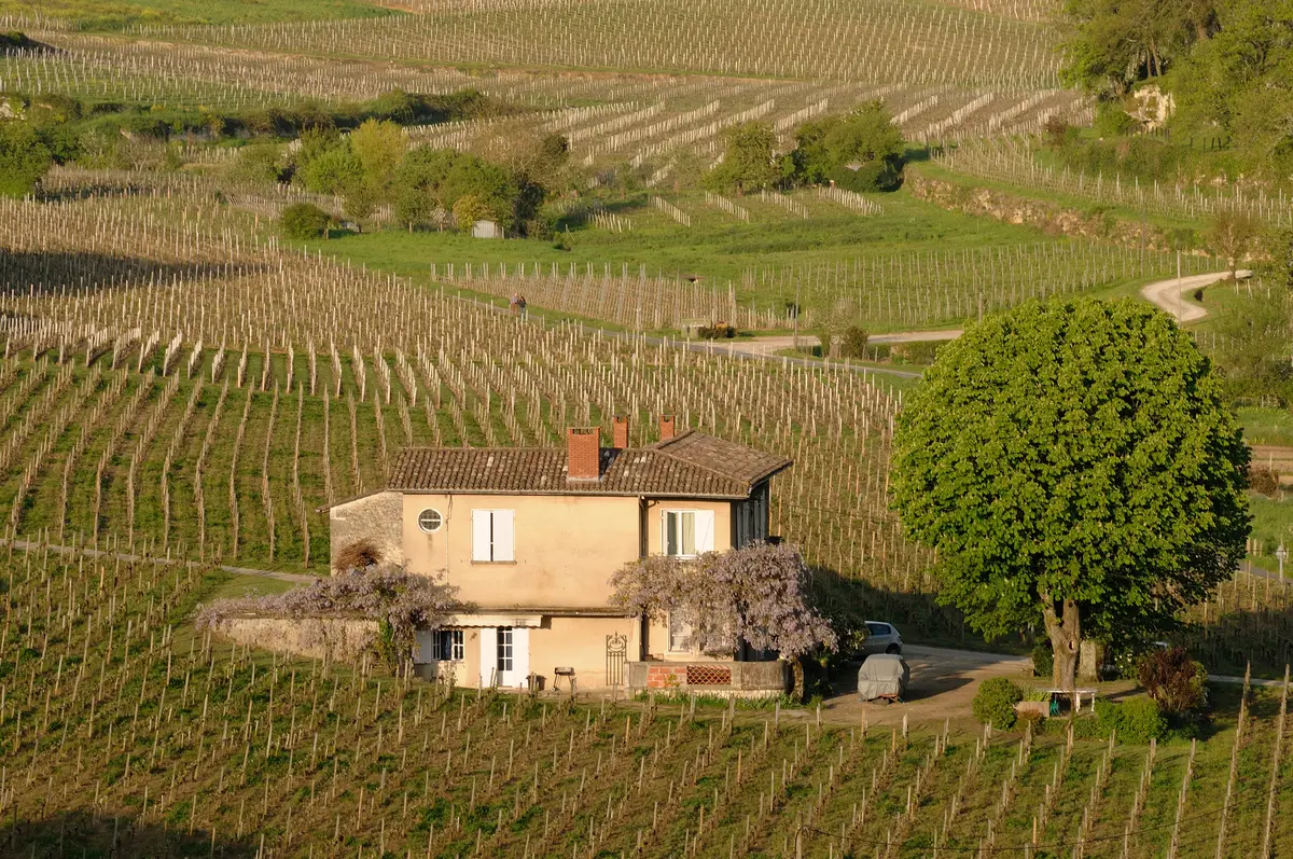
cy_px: 430
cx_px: 646
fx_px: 7264
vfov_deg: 6.8
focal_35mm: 202
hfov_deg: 10.2
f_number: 16
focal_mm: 135
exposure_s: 1/160
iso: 400
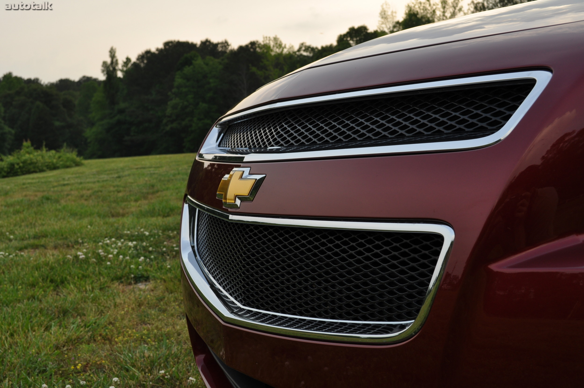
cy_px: 194
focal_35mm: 42
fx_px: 681
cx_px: 292
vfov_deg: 31.8
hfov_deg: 46.4
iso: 200
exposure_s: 1/100
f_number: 9
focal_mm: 28
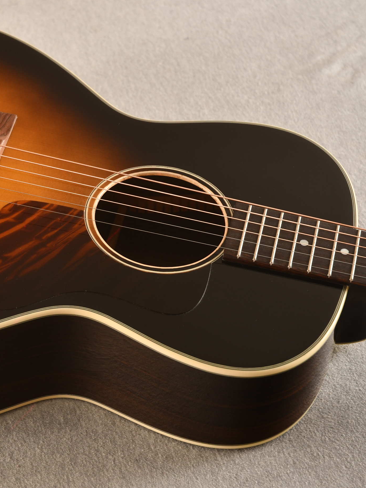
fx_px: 1593
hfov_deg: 13.0
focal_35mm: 113
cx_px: 37
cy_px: 244
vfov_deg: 17.4
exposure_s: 1/25
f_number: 4.5
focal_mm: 52
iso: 200
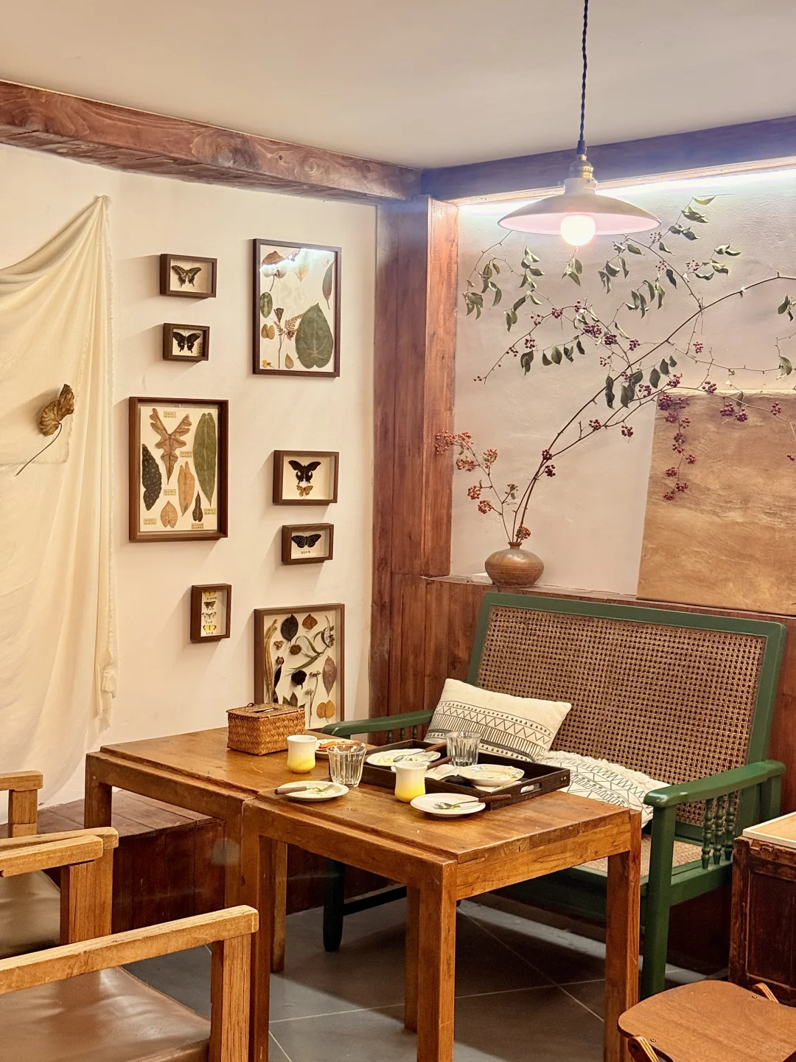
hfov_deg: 30.3
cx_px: 398
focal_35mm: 48
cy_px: 531
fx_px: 1472
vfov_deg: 39.7
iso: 250
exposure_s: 1/33
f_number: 1.78
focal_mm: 6.76
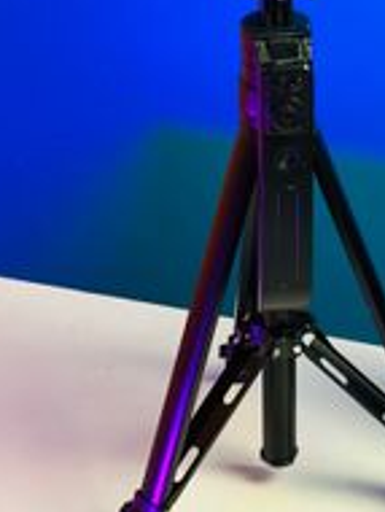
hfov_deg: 14.4
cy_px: 65
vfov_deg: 19.1
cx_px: 390
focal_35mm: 101
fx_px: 1494
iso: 320
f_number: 1.78
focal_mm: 6.86
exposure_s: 1/50
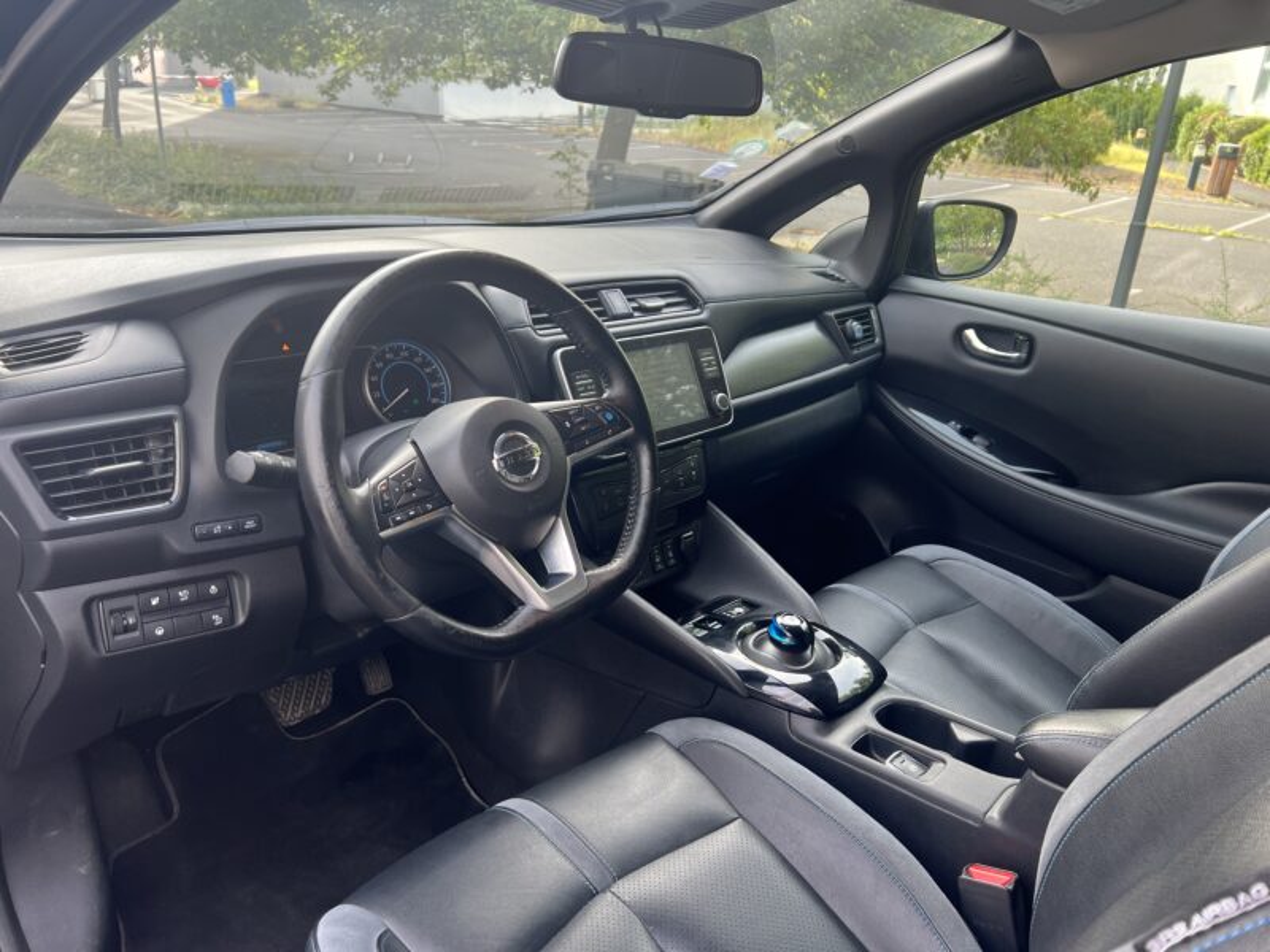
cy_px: 476
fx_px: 954
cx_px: 635
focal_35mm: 26
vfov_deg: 53.1
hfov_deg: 67.3
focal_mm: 5.7
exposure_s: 1/121
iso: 40
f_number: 1.5
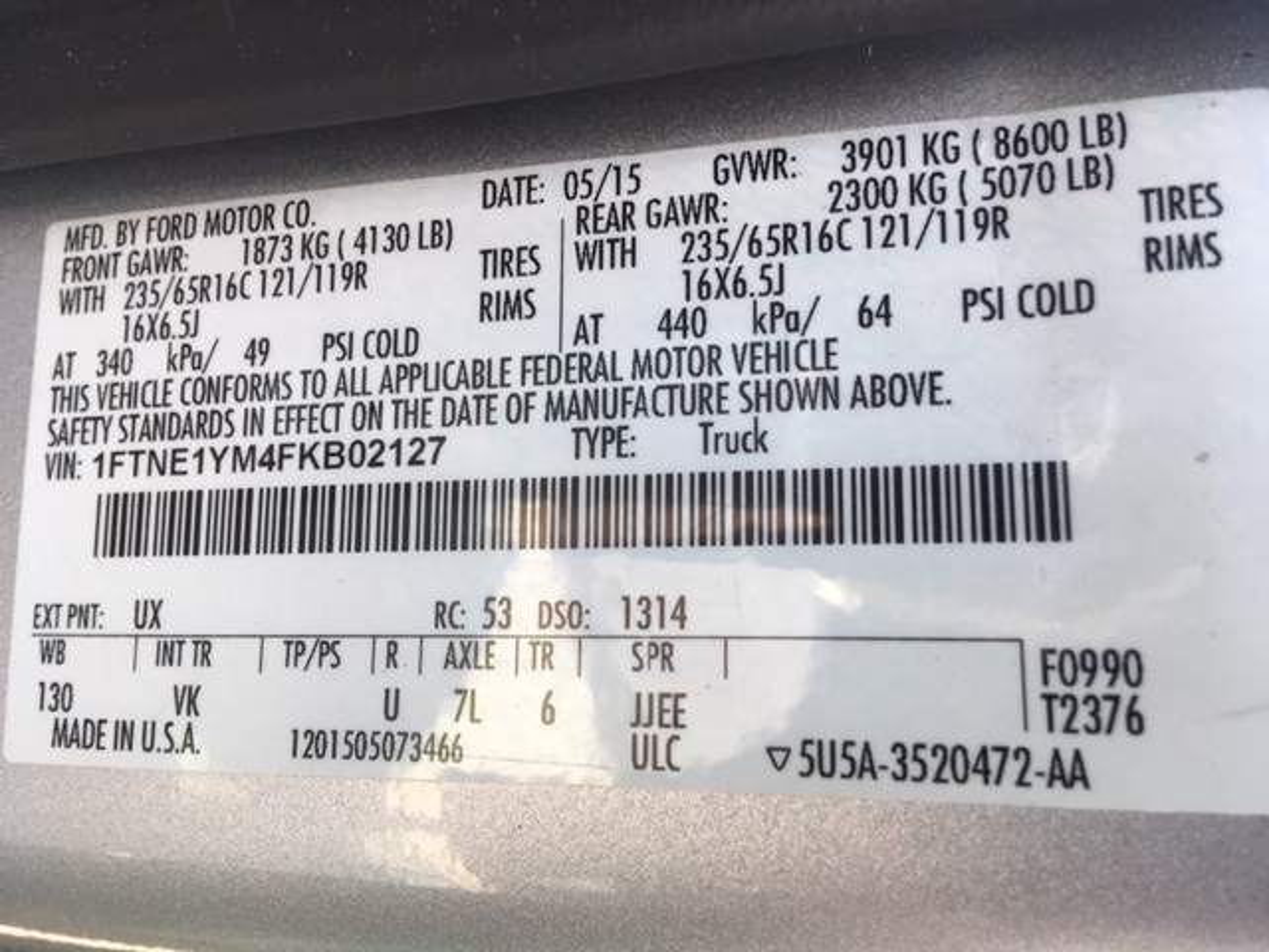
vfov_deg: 48.2
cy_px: 476
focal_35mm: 29
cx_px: 634
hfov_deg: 61.7
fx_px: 1063
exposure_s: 1/120
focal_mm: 4.15
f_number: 2.2
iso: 40
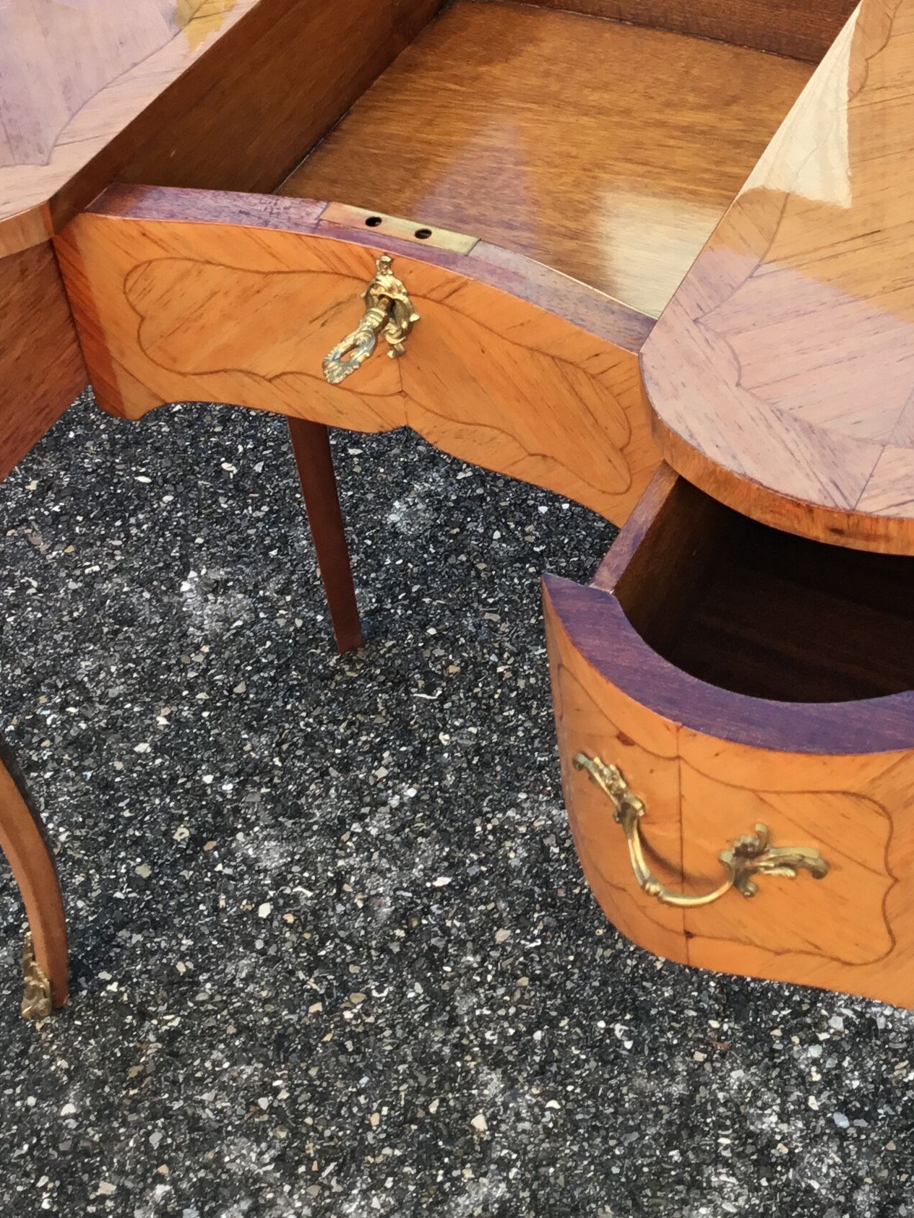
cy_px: 111
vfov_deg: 30.7
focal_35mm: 60
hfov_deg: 23.8
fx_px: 2112
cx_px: 802
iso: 25
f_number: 2.4
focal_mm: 3.3
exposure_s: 1/106
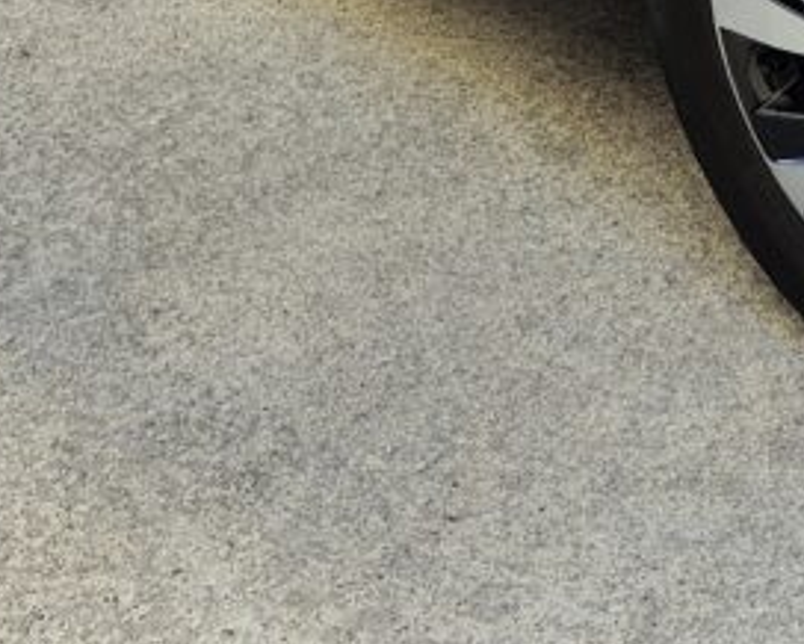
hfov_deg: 18.3
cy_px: -573
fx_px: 2357
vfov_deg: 13.6
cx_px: 972
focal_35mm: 99
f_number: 1.69
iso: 50
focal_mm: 7.01
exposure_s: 1/264
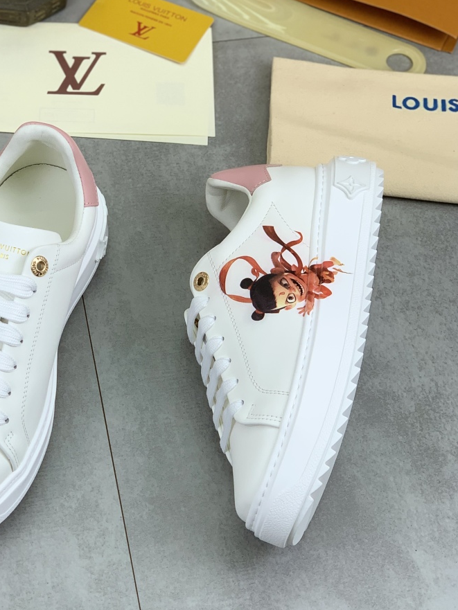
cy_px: 314
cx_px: 111
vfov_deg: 23.0
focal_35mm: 85
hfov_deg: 17.3
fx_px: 1499
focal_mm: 6
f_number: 2.4
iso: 16
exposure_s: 1/162
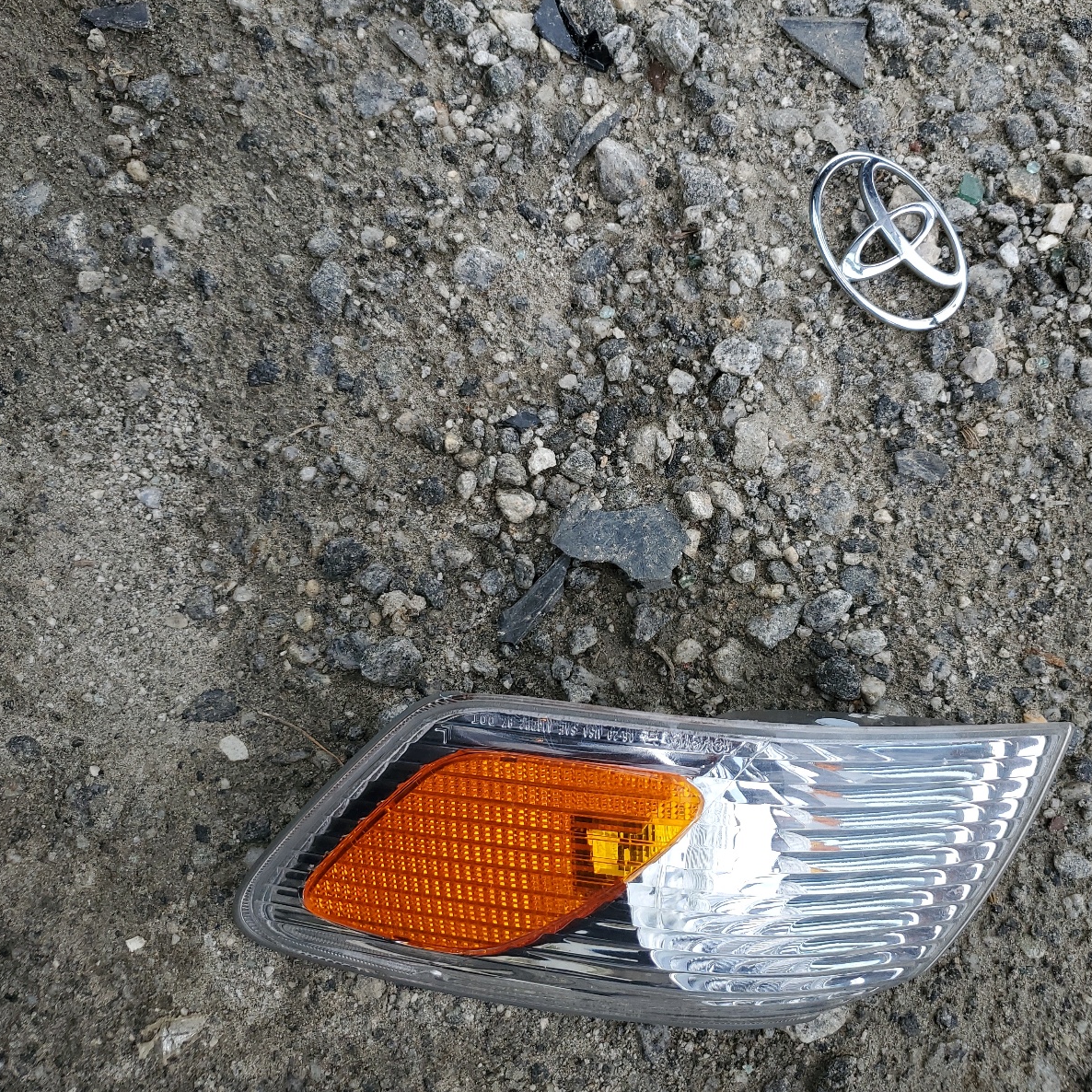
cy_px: 546
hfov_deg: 52.1
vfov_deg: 52.5
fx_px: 1106
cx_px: 673
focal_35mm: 31
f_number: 1.5
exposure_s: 1/1250
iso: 50
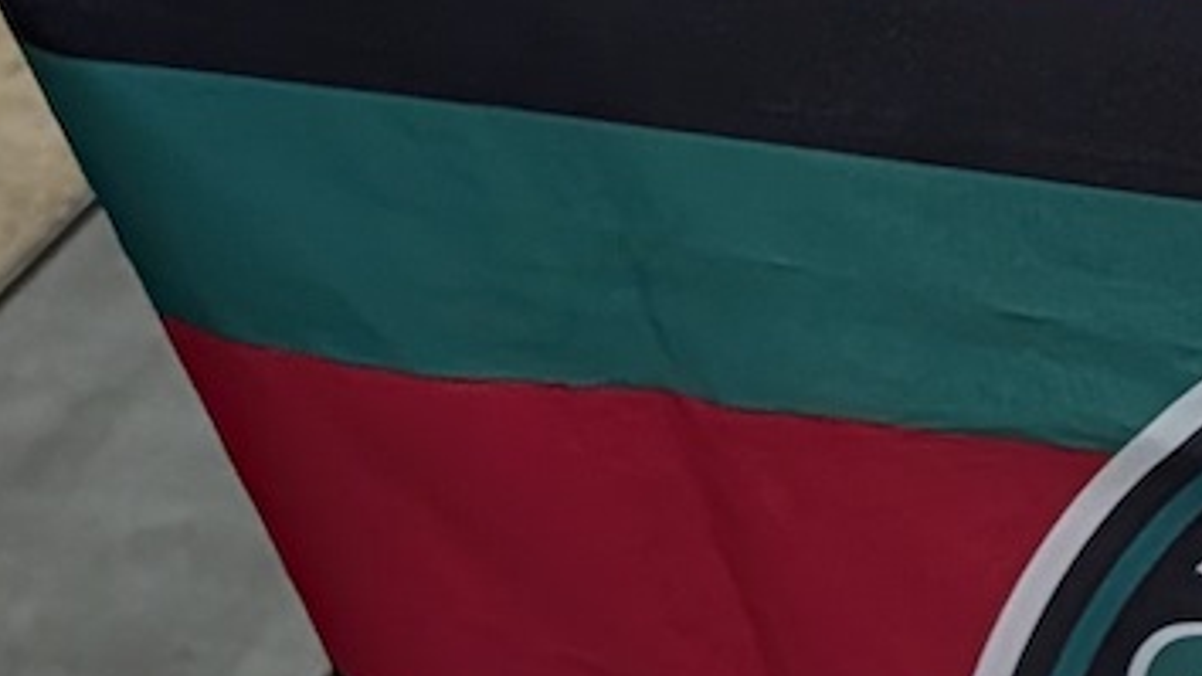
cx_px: 2805
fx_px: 4525
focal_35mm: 142
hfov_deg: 12.3
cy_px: -353
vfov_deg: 8.3
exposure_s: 1/100
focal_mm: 6.9
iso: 138
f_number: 1.68
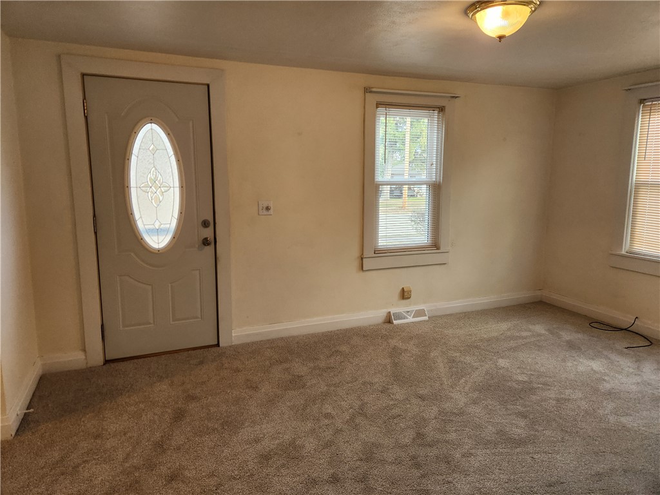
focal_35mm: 23
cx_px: 330
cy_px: 248
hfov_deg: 73.9
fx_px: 439
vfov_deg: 58.9
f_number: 1.8
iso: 200
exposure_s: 1/180
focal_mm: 5.4
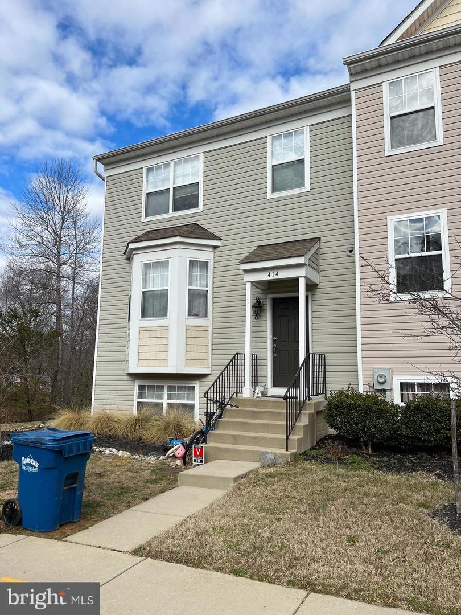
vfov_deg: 67.3
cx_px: 230
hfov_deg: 53.1
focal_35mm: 26
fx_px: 462
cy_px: 308
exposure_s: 1/3968
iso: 50
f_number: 1.5
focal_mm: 5.7
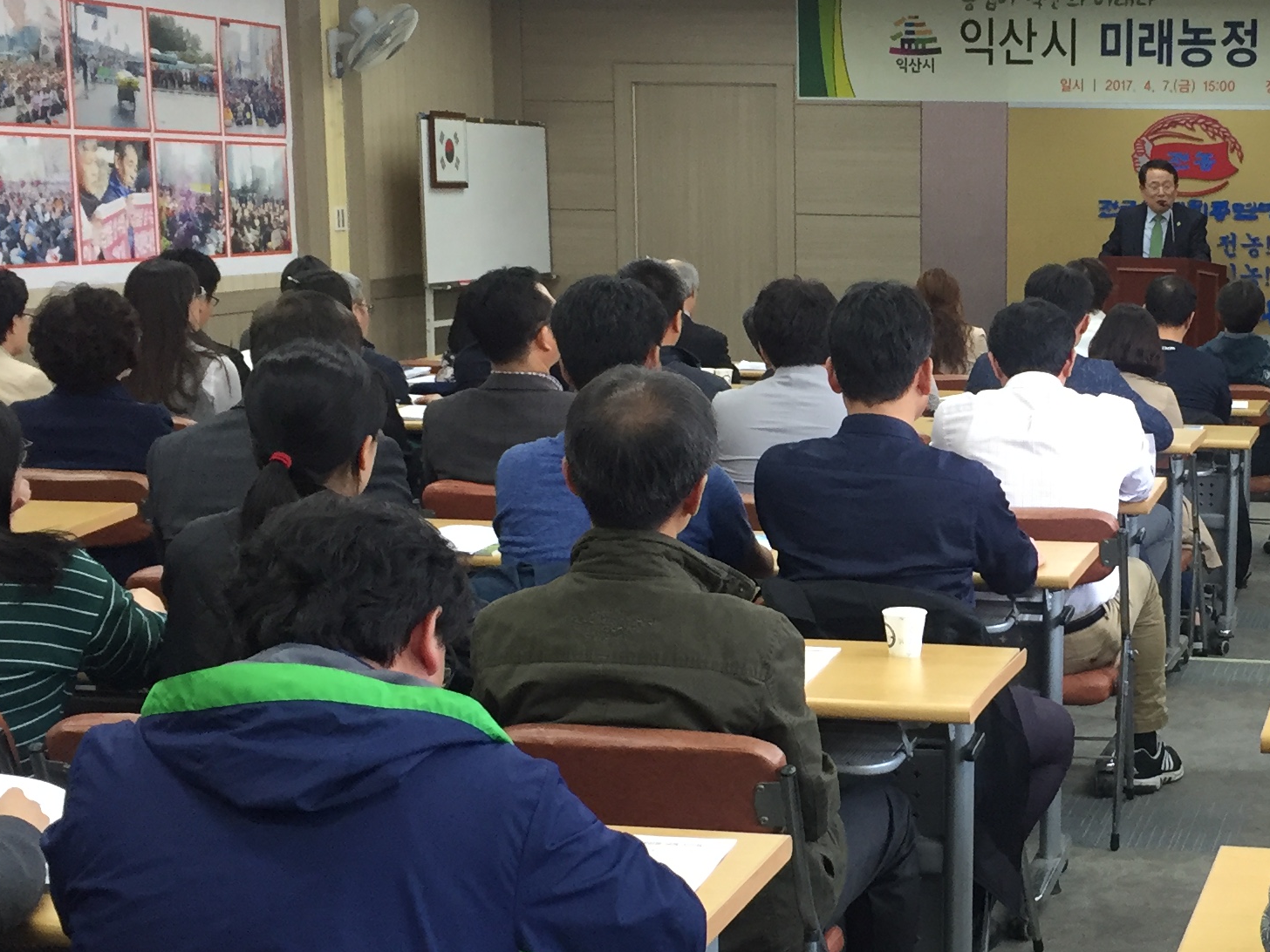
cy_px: 607
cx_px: 1070
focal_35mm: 65
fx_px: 2385
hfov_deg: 29.0
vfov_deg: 22.5
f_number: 2.2
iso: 40
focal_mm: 4.15
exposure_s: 1/30
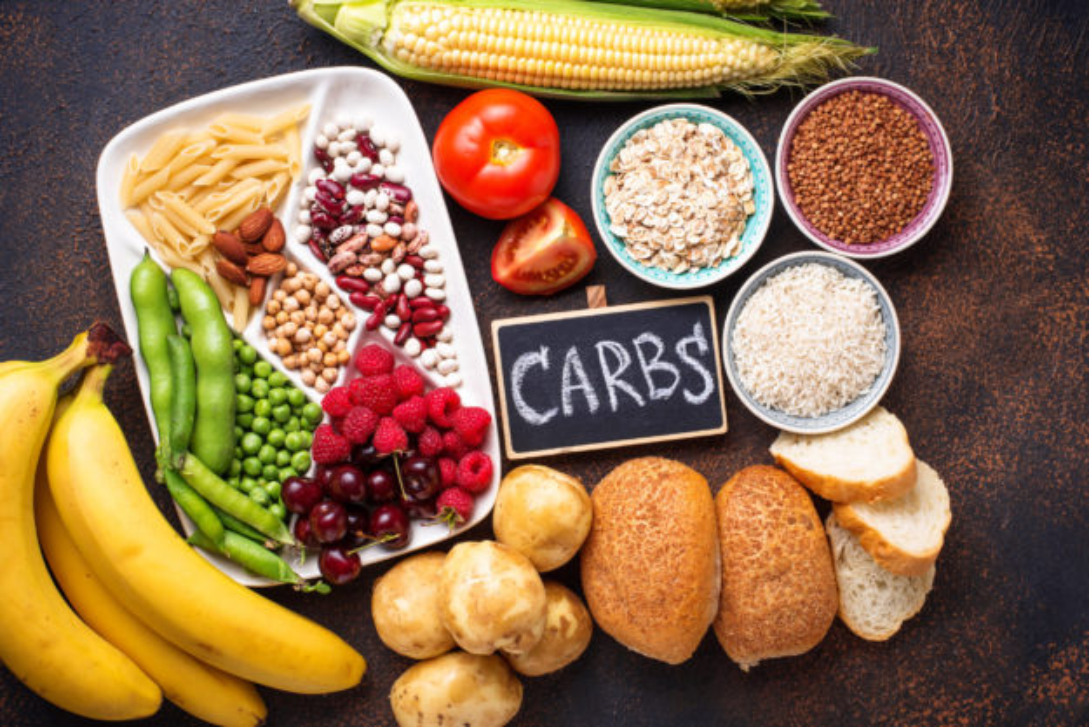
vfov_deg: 27.0
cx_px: 544
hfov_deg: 39.6
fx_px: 1513
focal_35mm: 50
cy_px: 364
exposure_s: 1/100
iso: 100
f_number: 9
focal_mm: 50
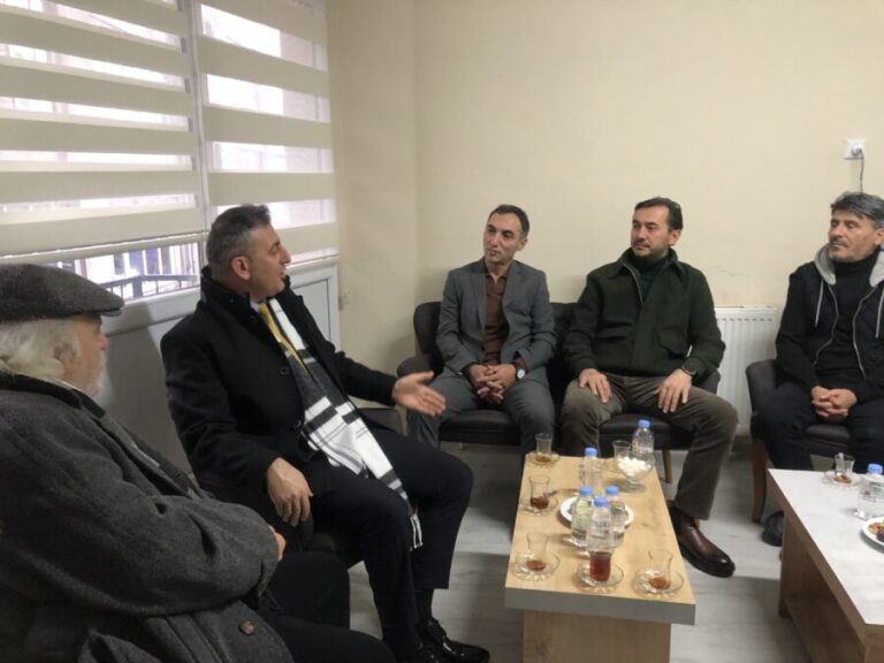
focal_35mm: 28
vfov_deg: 49.7
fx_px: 715
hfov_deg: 63.4
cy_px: 332
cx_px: 442
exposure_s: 1/15
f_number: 1.8
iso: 80
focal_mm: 4
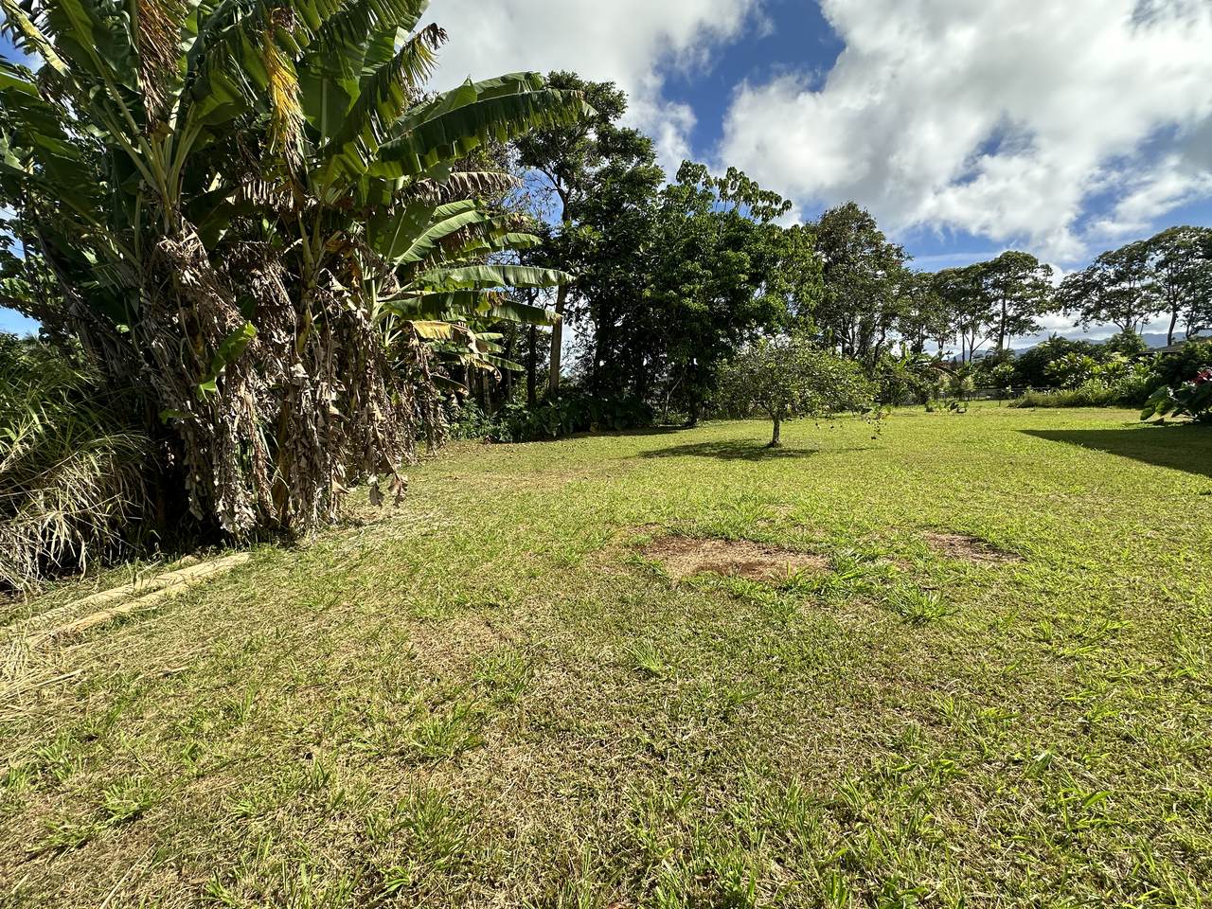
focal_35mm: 14
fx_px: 490
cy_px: 454
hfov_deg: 102.1
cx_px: 606
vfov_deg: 85.7
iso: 40
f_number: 2.2
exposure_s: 1/1247
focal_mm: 2.22
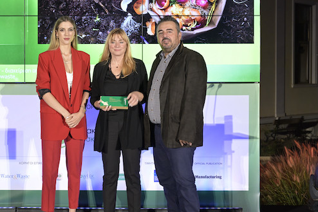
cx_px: 108
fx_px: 715
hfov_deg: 25.0
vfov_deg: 16.8
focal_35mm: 81
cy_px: 85
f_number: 4
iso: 1000
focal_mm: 50
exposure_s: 1/100
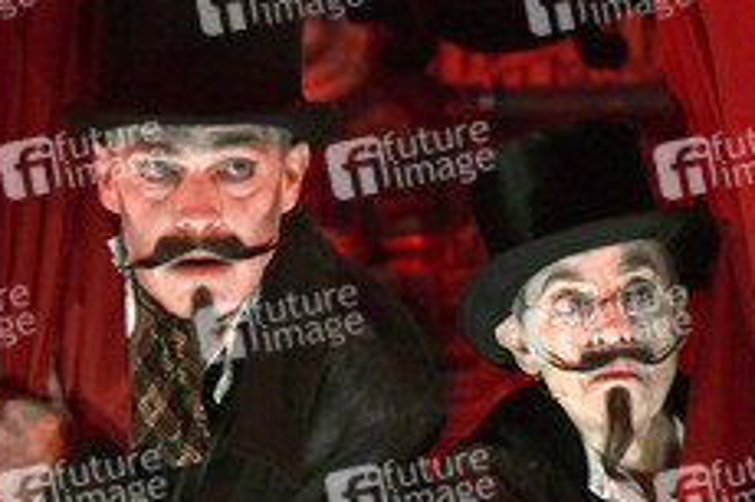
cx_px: 323
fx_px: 7398
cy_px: 407
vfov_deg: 3.9
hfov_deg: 5.8
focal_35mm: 353
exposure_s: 1/200
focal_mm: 180
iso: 2500
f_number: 5.6
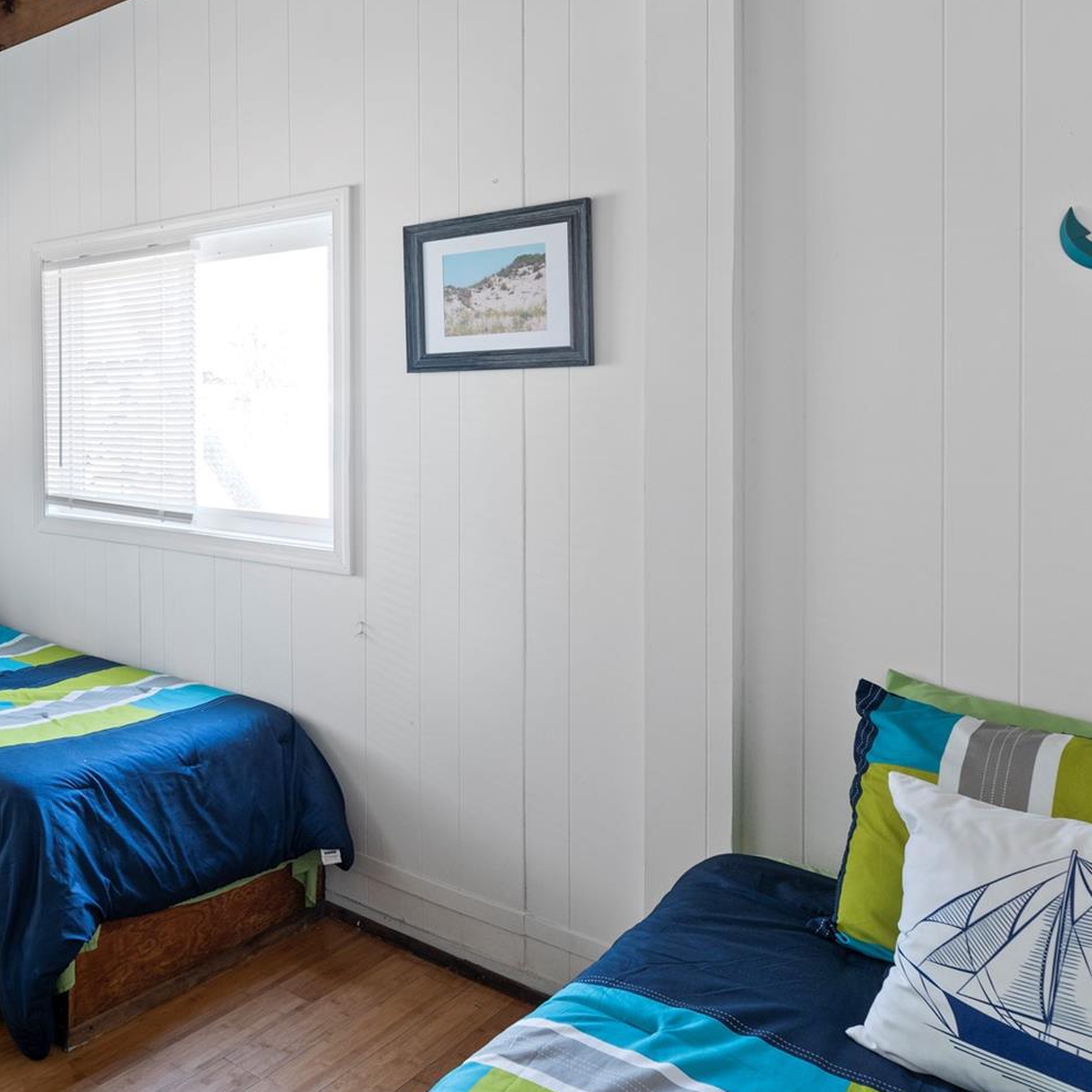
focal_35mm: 30
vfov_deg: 53.7
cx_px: 49
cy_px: 440
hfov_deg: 46.9
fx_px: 1071
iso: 320
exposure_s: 1/8
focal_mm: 17
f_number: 7.1
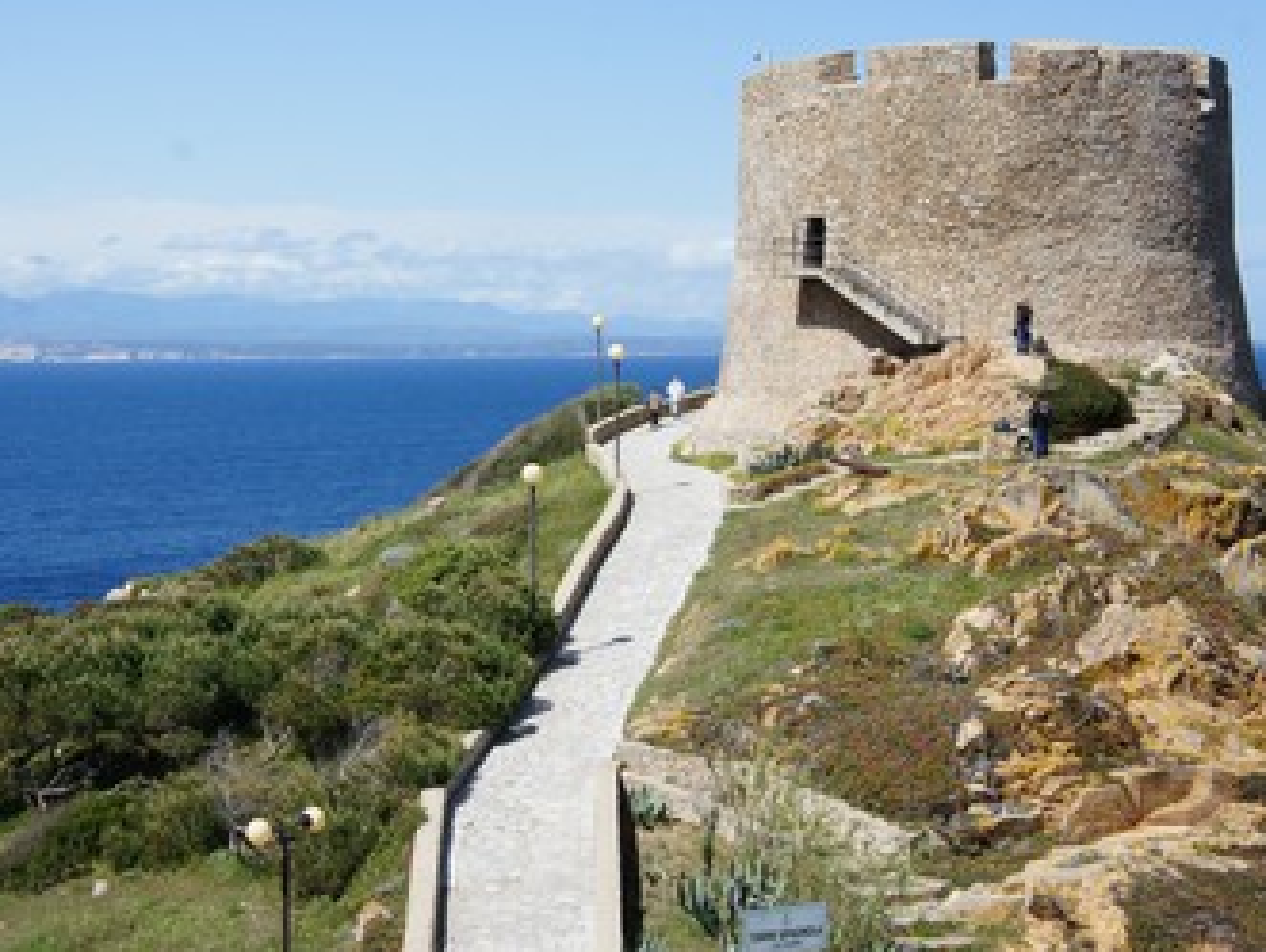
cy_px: 440
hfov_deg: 28.3
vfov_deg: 21.7
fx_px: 2490
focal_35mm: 68
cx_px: 421
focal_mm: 34
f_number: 13
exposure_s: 1/250
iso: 200
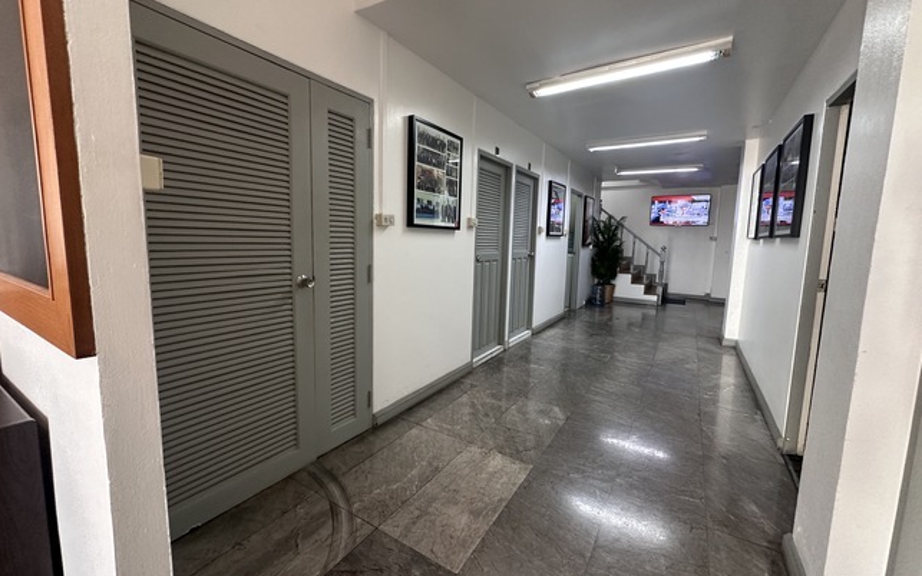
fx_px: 377
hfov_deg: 101.5
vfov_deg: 74.8
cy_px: 279
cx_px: 459
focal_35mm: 15
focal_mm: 2.22
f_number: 2.2
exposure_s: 1/67
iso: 320
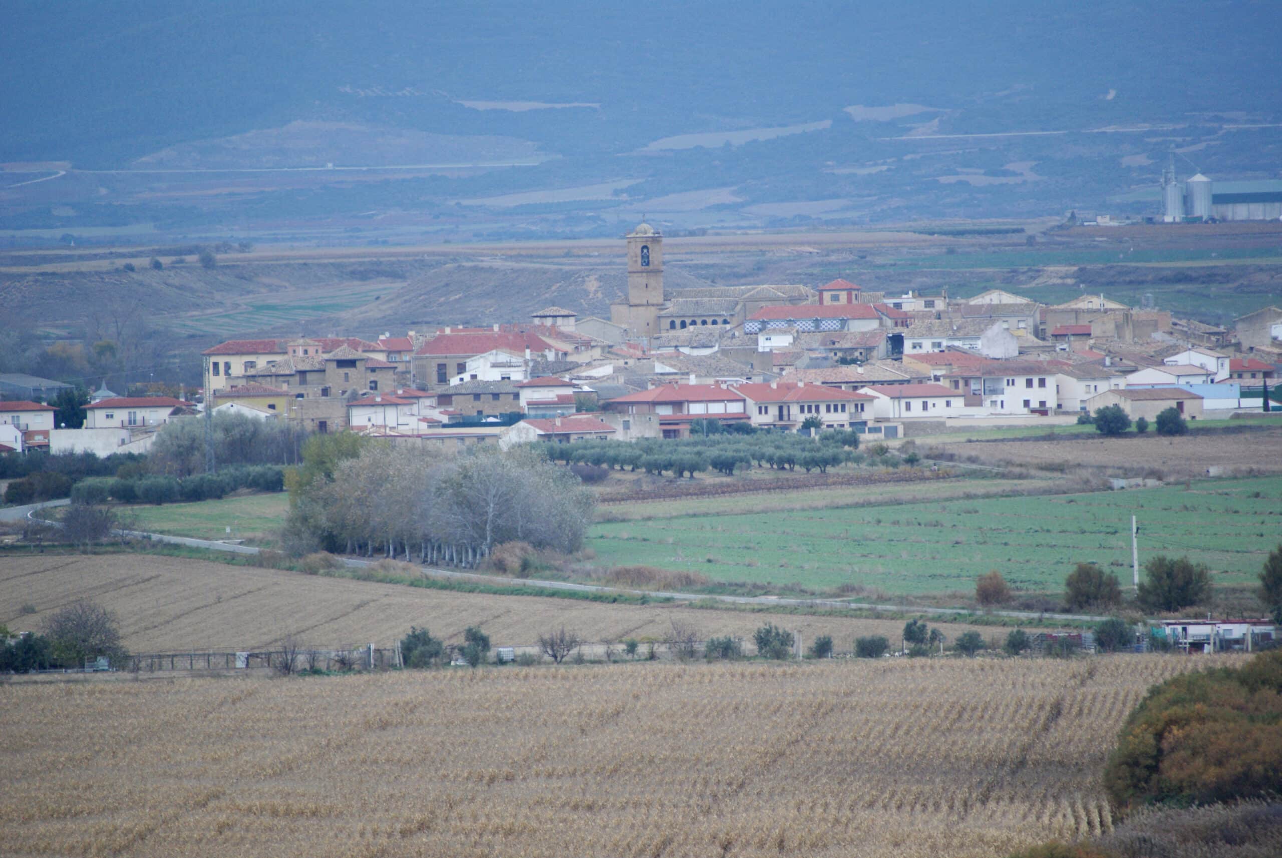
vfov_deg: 3.1
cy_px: 429
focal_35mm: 450
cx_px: 641
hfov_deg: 4.6
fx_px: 16045
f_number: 5.6
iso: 320
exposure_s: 1/500
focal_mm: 300
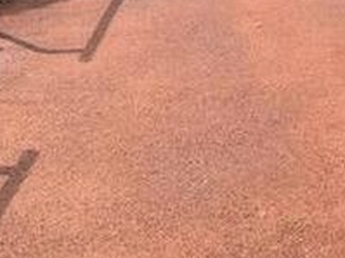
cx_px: 399
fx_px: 1016
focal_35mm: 102
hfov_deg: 18.4
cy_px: -134
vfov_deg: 13.6
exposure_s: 1/719
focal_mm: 3
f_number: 1.8
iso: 16
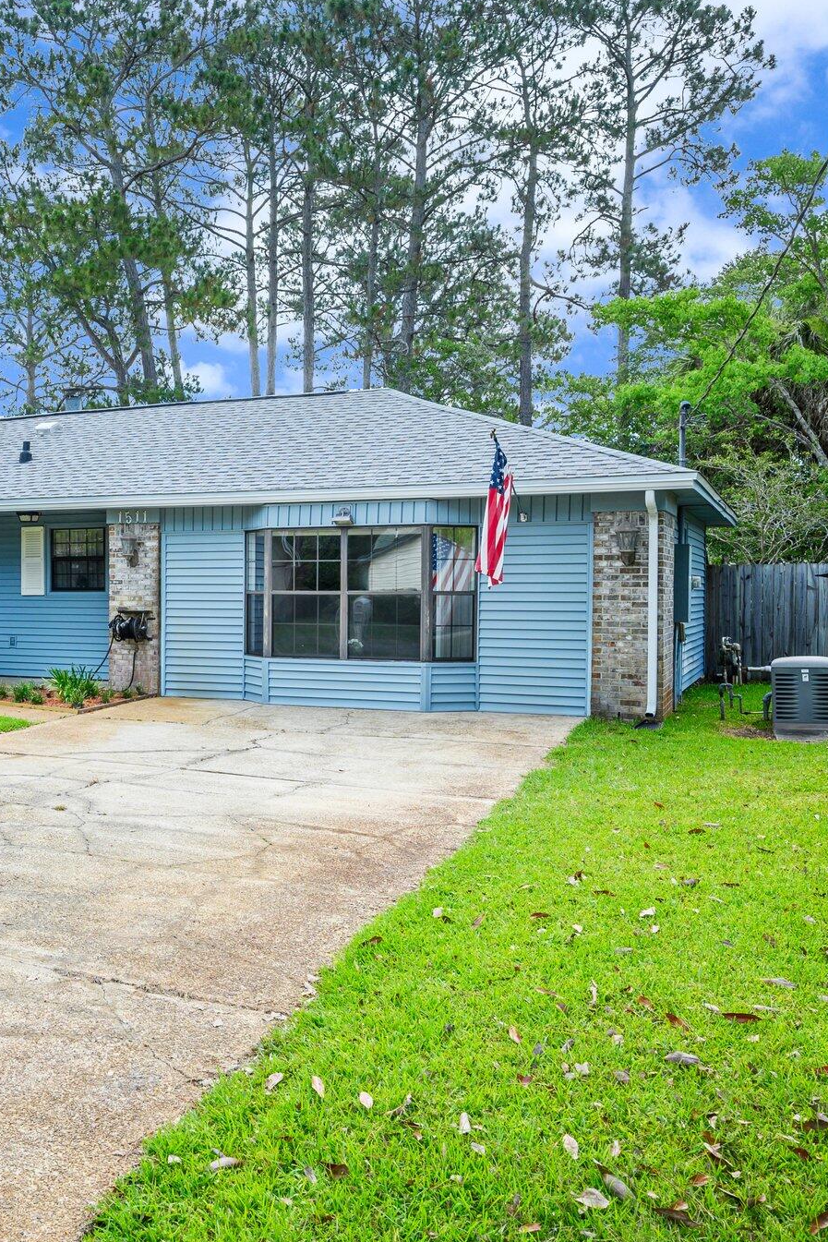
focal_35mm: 35
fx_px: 1207
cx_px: 24
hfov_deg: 34.8
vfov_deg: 54.4
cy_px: 619
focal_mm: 23
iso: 100
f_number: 9
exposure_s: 1/200
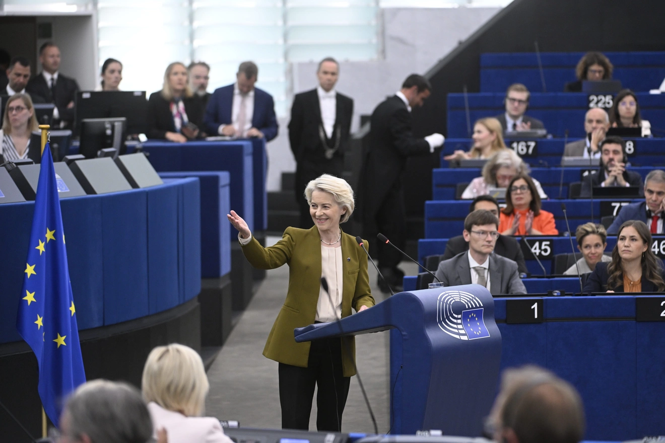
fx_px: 3694
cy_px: 222
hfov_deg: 10.3
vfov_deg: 6.9
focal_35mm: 200
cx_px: 332
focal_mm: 200
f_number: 4
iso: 3200
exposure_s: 1/250
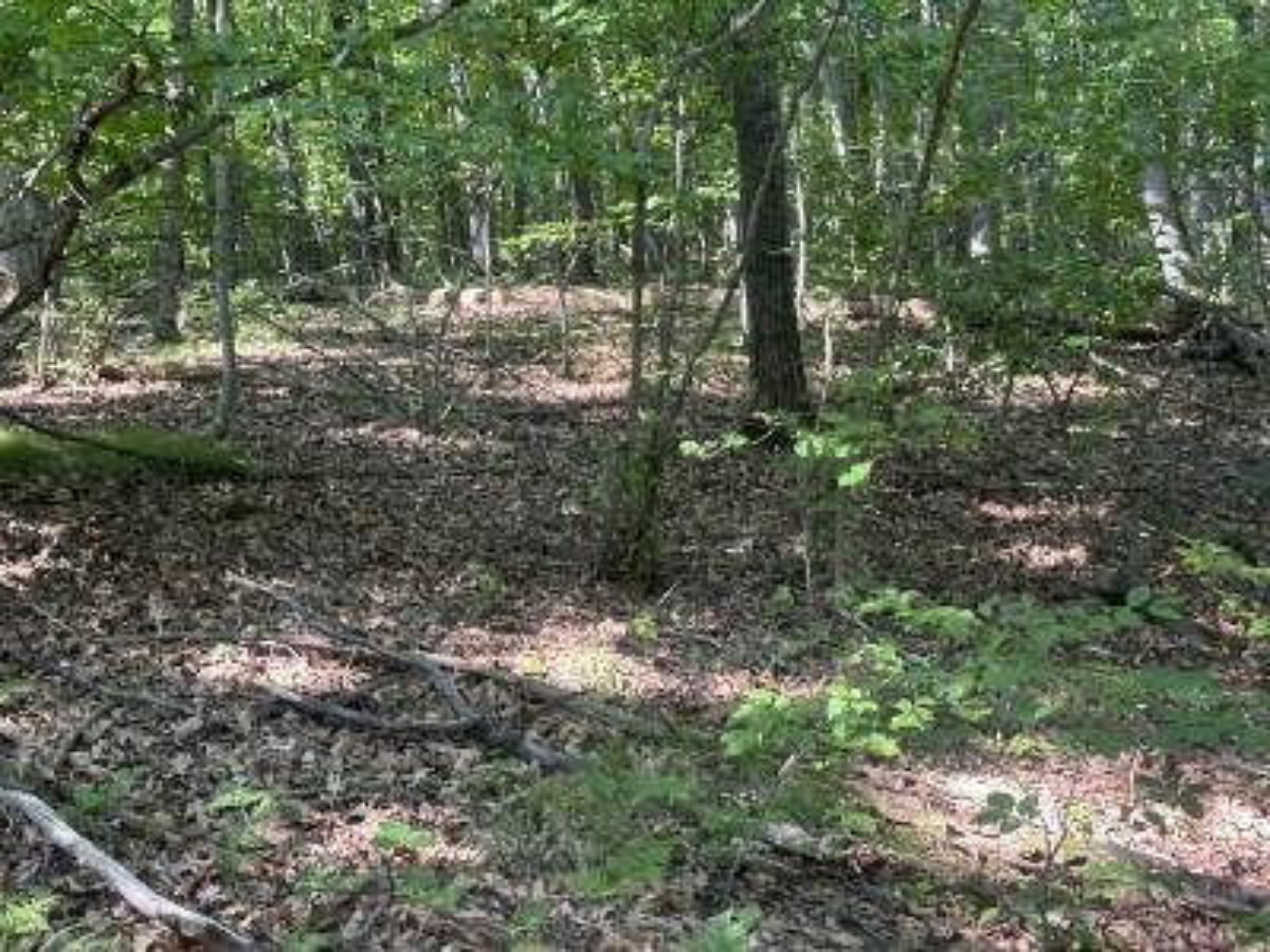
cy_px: 476
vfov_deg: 30.3
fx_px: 1761
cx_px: 635
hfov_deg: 39.7
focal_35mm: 48
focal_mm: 6.86
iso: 80
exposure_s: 1/88
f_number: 1.78
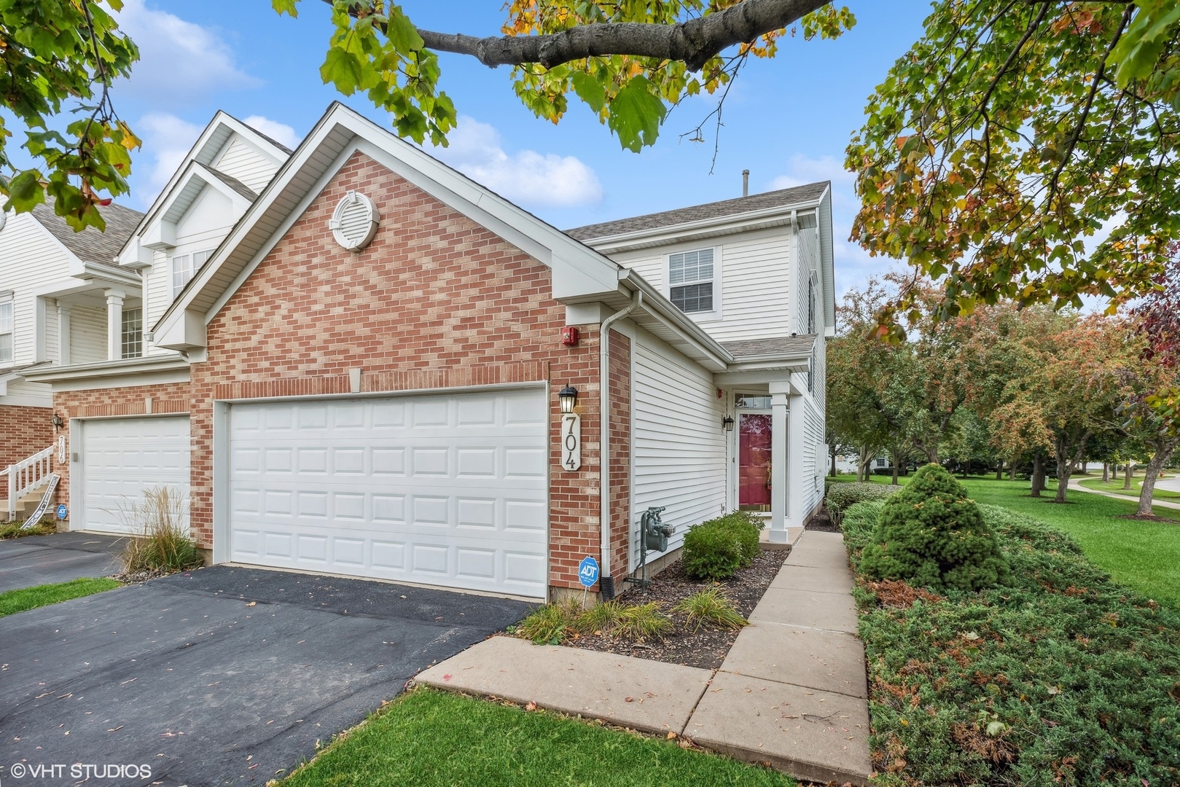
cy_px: 394
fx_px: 557
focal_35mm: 17
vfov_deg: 70.5
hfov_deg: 93.3
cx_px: 590
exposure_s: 1/125
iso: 400
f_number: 8
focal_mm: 17
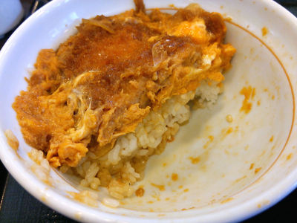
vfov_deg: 46.8
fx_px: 257
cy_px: 112
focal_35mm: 30
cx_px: 148
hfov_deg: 60.0
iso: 50
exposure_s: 1/59
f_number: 1.94
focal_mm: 4.06
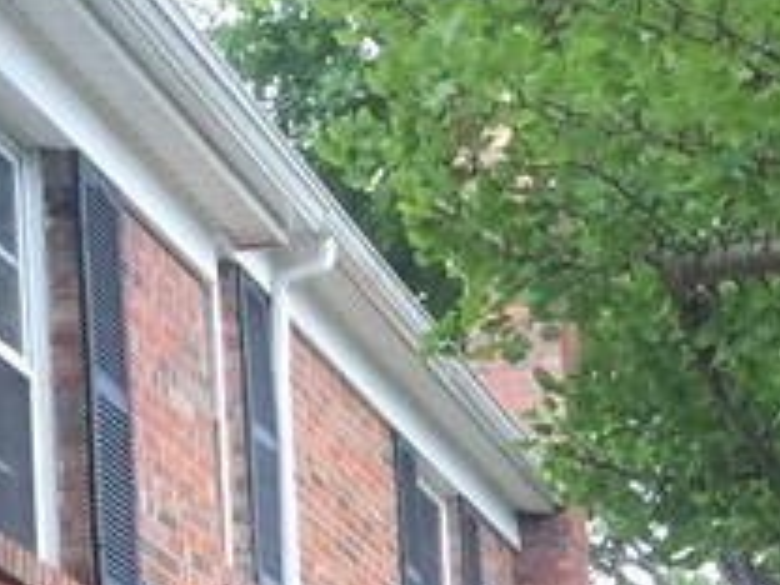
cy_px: 1271
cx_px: 979
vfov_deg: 9.5
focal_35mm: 143
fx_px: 3222
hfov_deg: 13.4
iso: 32
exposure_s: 1/40
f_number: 2.2
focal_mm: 4.15
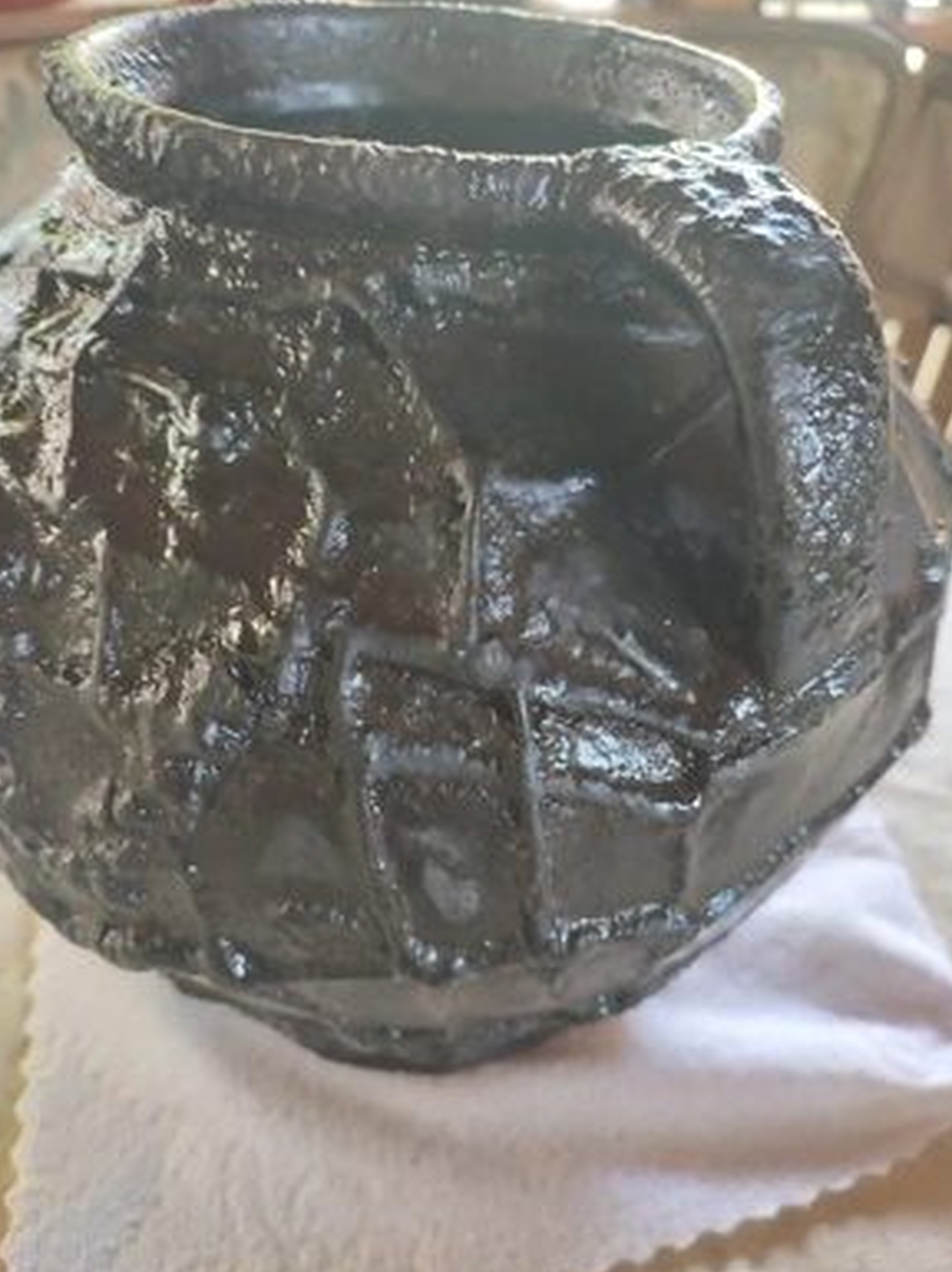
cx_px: 483
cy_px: 651
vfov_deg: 67.3
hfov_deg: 53.0
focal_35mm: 26
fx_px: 955
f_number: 1.9
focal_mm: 6.04
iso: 234
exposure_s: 1/20
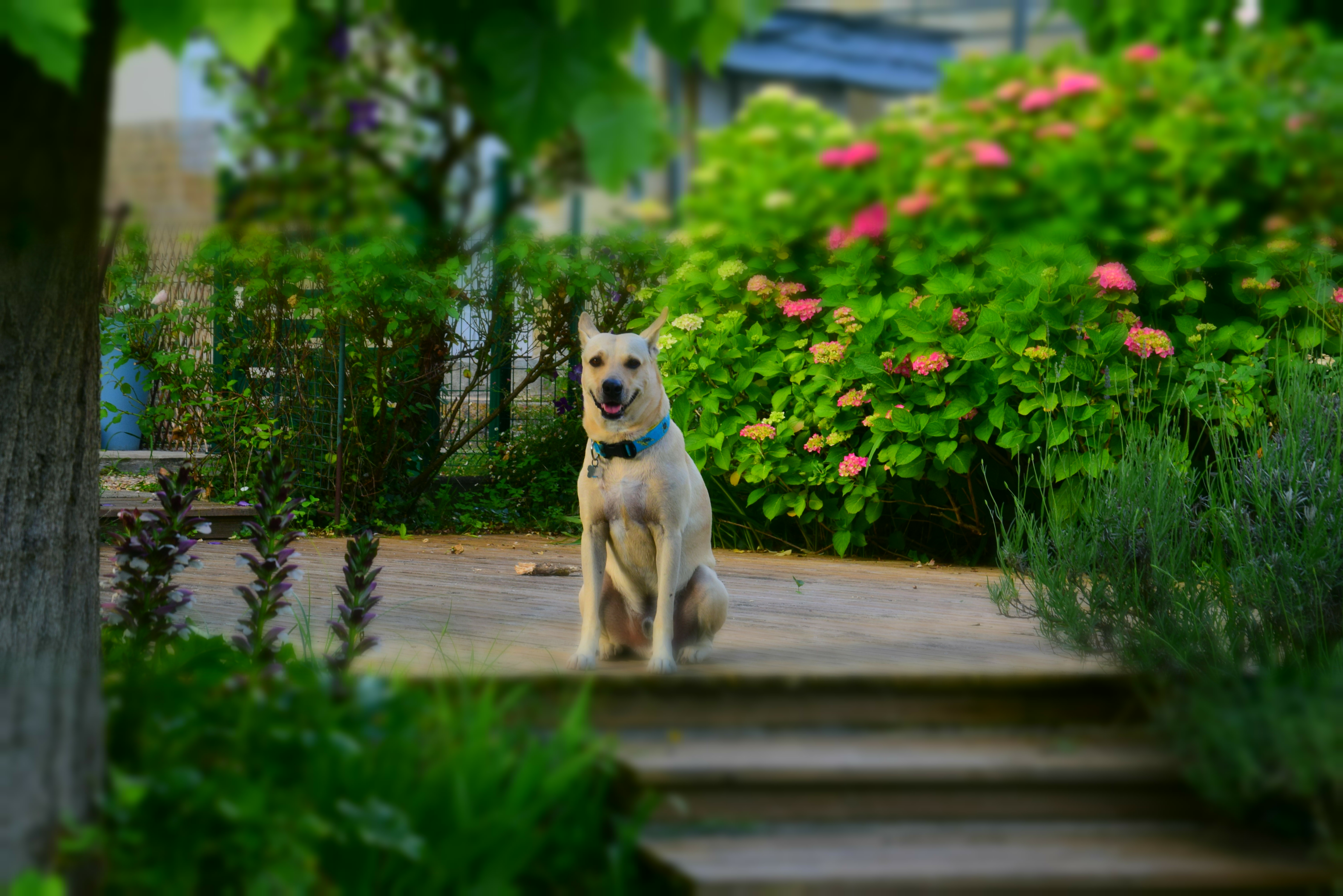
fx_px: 3470
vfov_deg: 14.7
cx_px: 672
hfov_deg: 21.9
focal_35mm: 93
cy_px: 448
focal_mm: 62
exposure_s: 1/60
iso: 400
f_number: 8
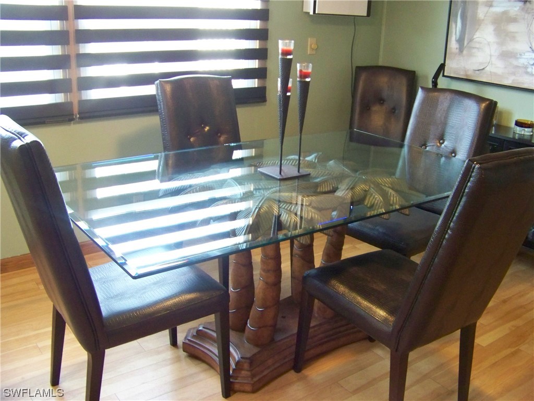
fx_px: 555
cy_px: 200
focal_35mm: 36
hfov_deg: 51.4
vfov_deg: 39.7
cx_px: 267
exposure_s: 1/13
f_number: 2.8
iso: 400
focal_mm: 5.85
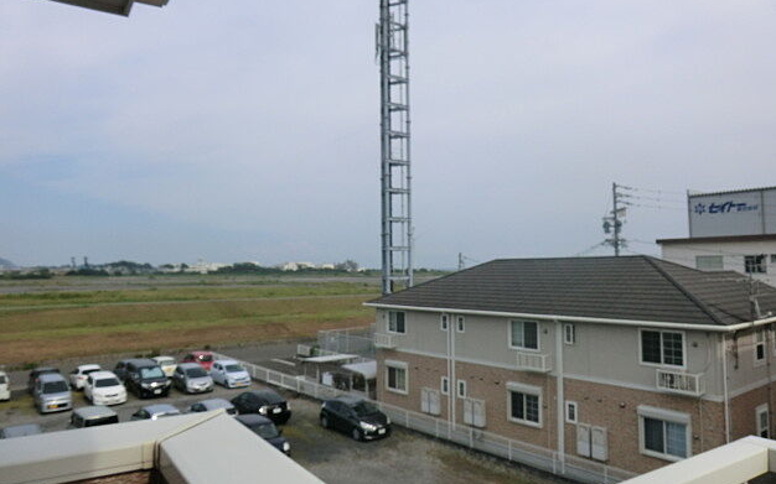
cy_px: 233
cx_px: 395
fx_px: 550
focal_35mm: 26
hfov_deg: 70.4
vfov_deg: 47.6
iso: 80
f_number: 7.5
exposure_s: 1/400
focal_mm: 4.3
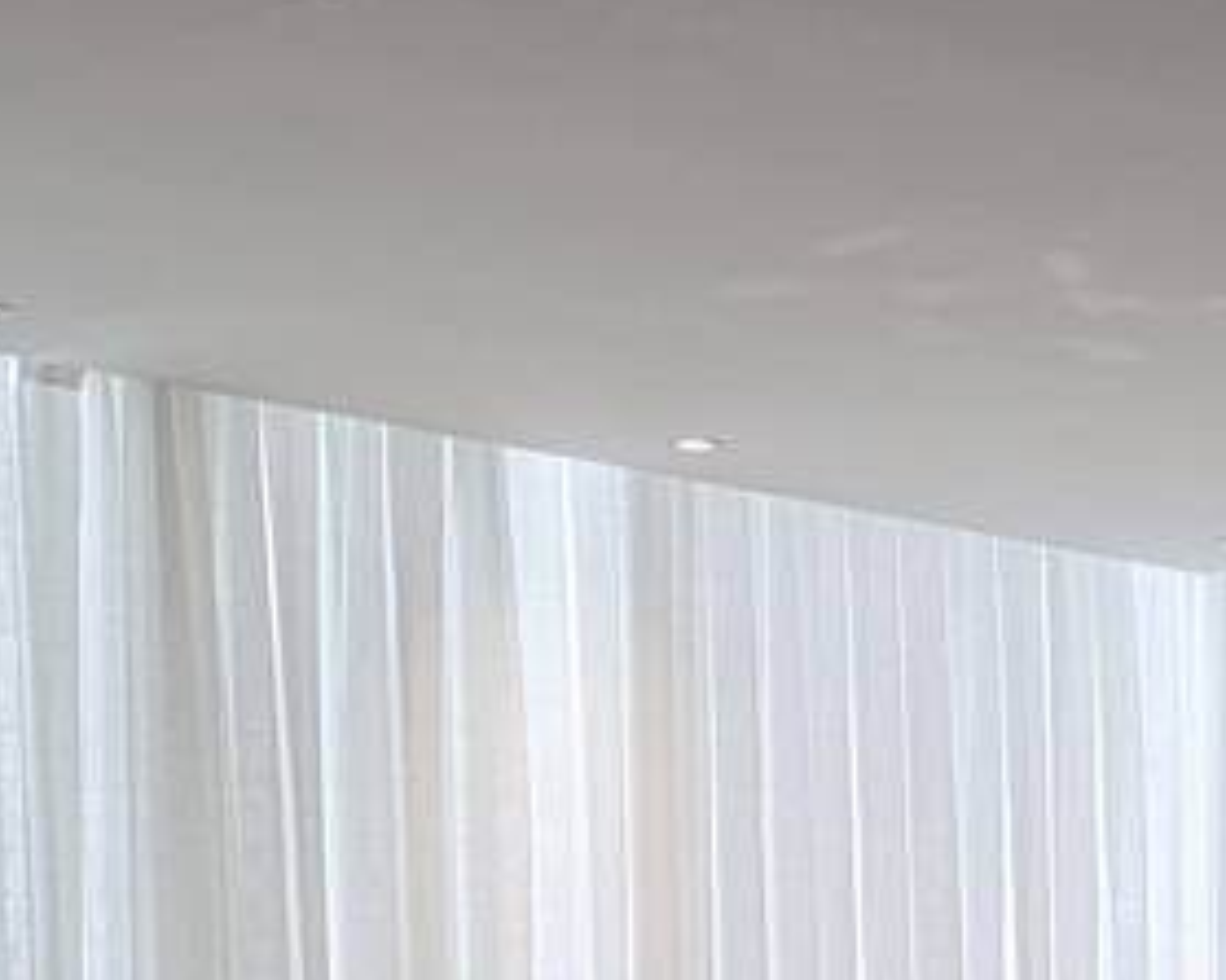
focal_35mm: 116
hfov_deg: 15.9
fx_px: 4208
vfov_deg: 12.5
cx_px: 1512
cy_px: 1573
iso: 200
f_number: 1.7
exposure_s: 1/180
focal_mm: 6.3
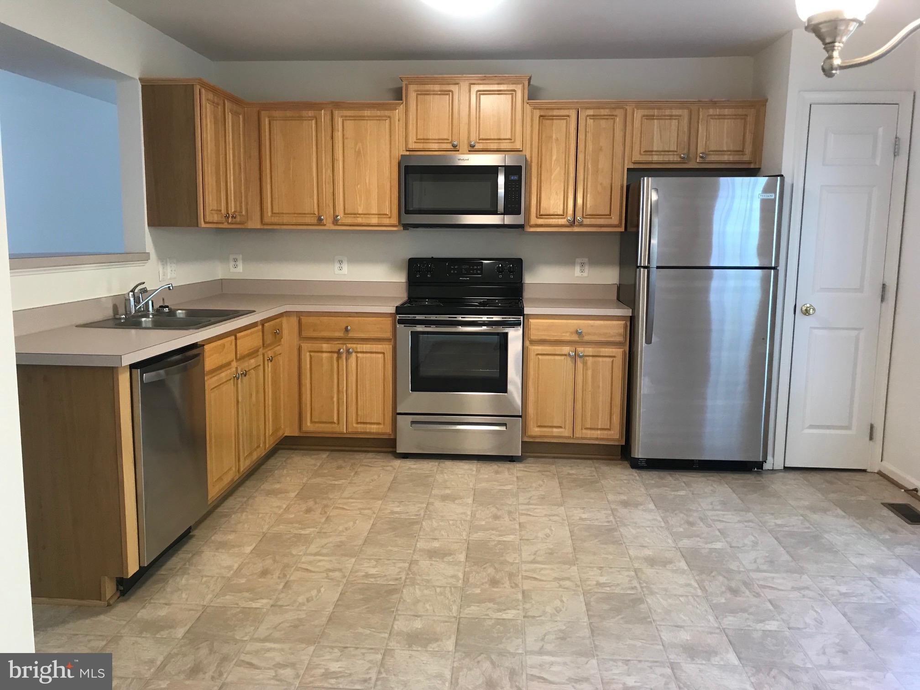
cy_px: 345
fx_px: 744
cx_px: 460
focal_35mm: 28
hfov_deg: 63.4
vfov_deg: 49.7
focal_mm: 3.99
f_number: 1.8
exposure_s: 1/30
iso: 40
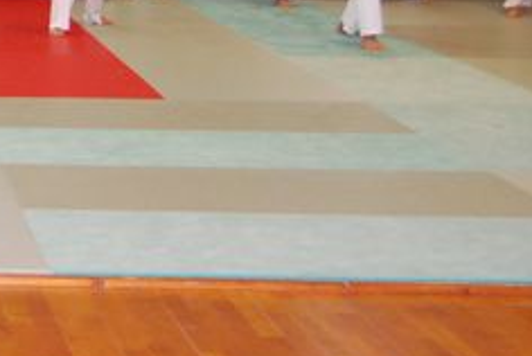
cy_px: -130
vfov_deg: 10.2
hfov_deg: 14.2
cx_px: -325
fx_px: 1953
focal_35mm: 132
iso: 1000
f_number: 4.2
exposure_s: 1/60
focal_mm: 26
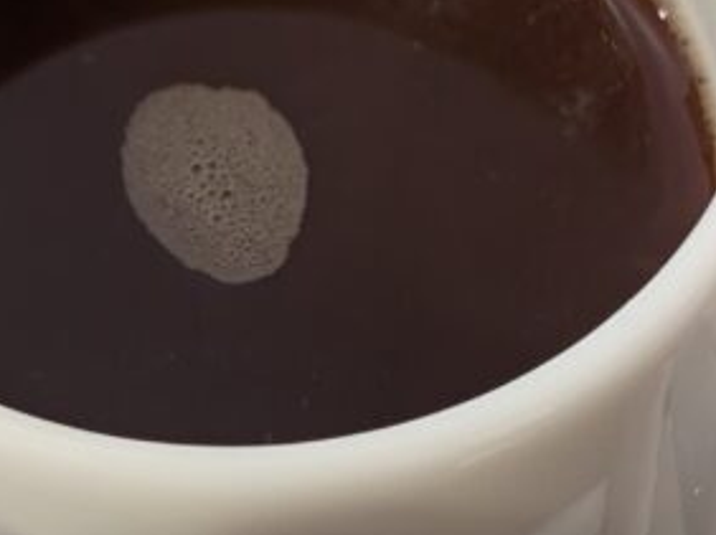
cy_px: 269
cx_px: 190
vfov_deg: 13.6
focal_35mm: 109
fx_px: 2253
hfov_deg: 18.0
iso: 130
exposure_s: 1/25
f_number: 1.7
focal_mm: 4.53
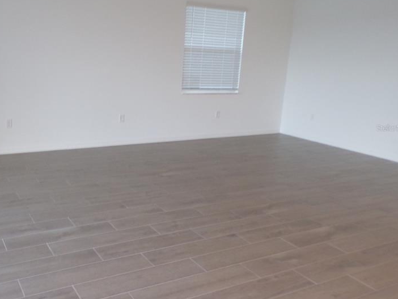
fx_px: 403
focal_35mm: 35
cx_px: 121
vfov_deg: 40.6
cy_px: 128
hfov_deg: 51.3
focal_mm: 4.3
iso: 200
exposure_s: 1/34
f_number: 3
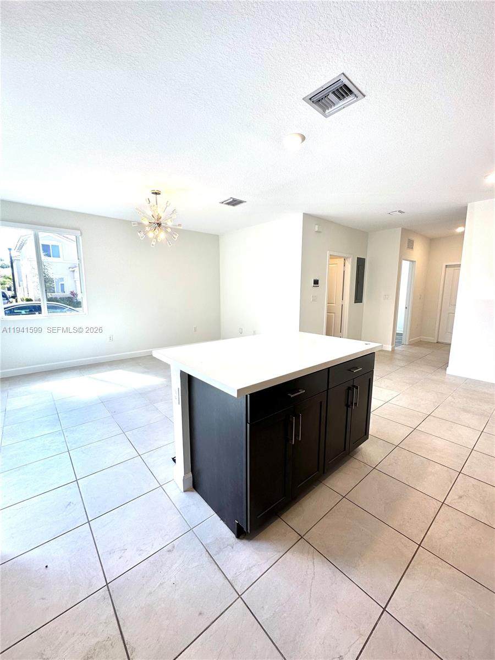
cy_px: 330
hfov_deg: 85.7
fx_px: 267
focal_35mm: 14
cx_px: 248
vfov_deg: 102.1
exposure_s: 1/120
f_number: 2.2
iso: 50
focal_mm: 2.22
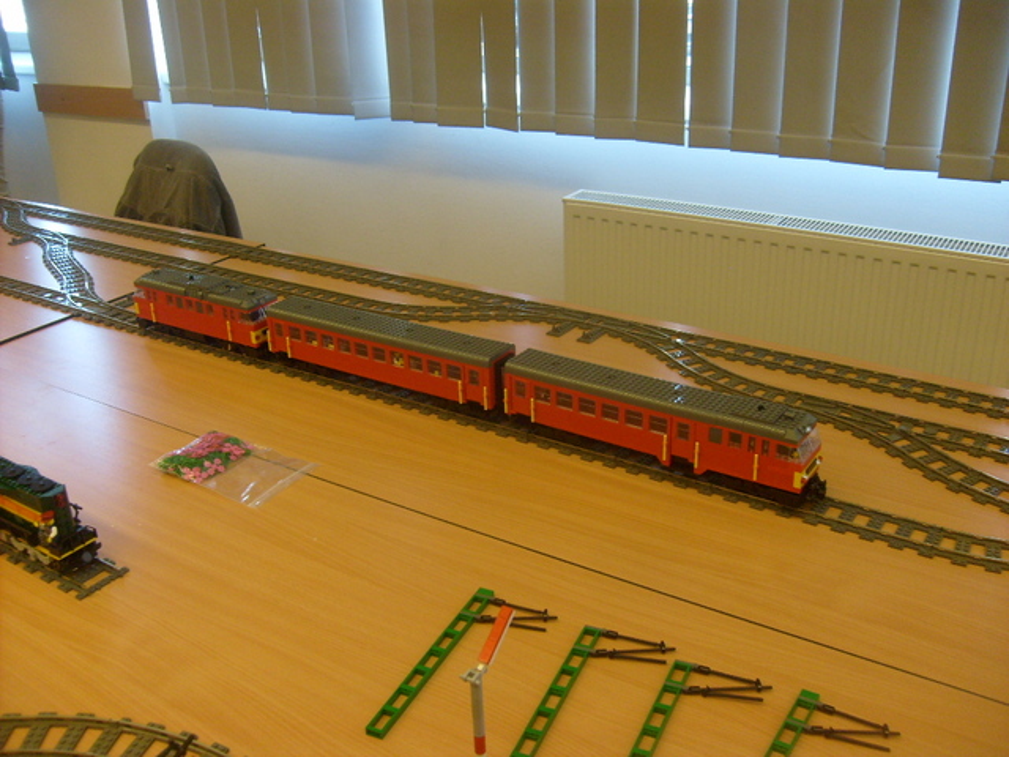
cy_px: 378
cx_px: 504
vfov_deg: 40.7
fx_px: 1020
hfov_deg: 52.6
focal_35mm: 35
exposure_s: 1/45
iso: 100
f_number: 2.8
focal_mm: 5.8
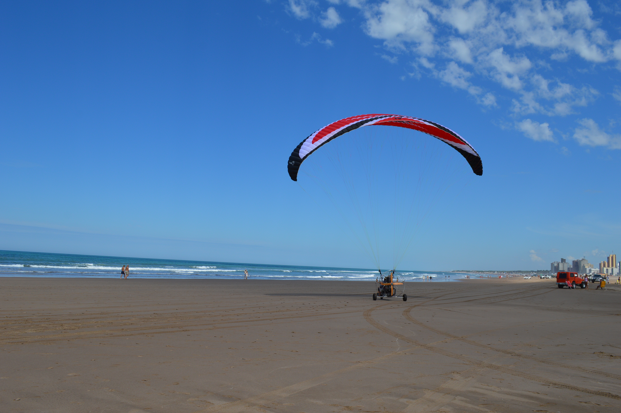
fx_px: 465
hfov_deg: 67.4
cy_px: 206
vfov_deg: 47.8
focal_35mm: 27
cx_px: 310
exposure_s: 1/320
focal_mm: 18
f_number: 9
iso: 100
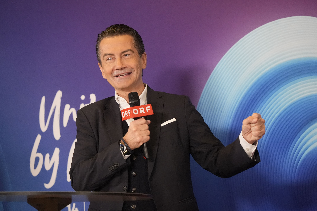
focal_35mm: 136
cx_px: 158
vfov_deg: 10.1
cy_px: 106
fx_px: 1198
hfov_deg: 15.1
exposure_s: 1/250
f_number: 5
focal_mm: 136
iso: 6400
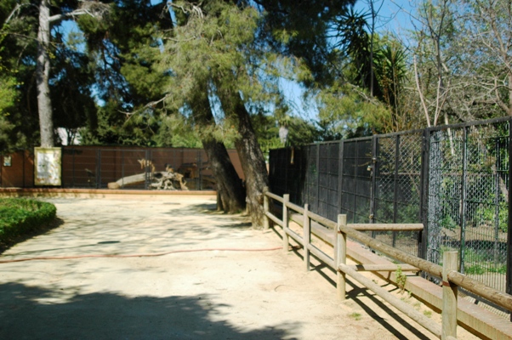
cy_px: 170
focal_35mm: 42
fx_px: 597
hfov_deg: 46.4
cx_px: 256
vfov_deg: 31.8
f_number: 3.5
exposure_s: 1/3200
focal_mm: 28
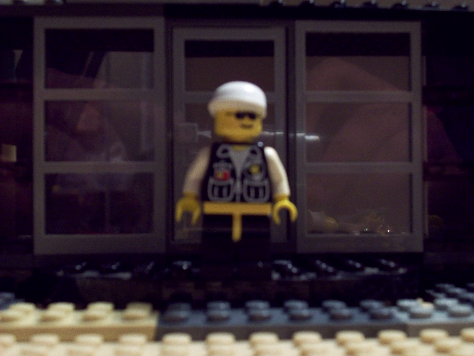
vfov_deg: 27.0
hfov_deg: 35.5
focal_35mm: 54
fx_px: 739
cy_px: 178
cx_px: 237
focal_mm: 9
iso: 200
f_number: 3.4
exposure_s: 1/8
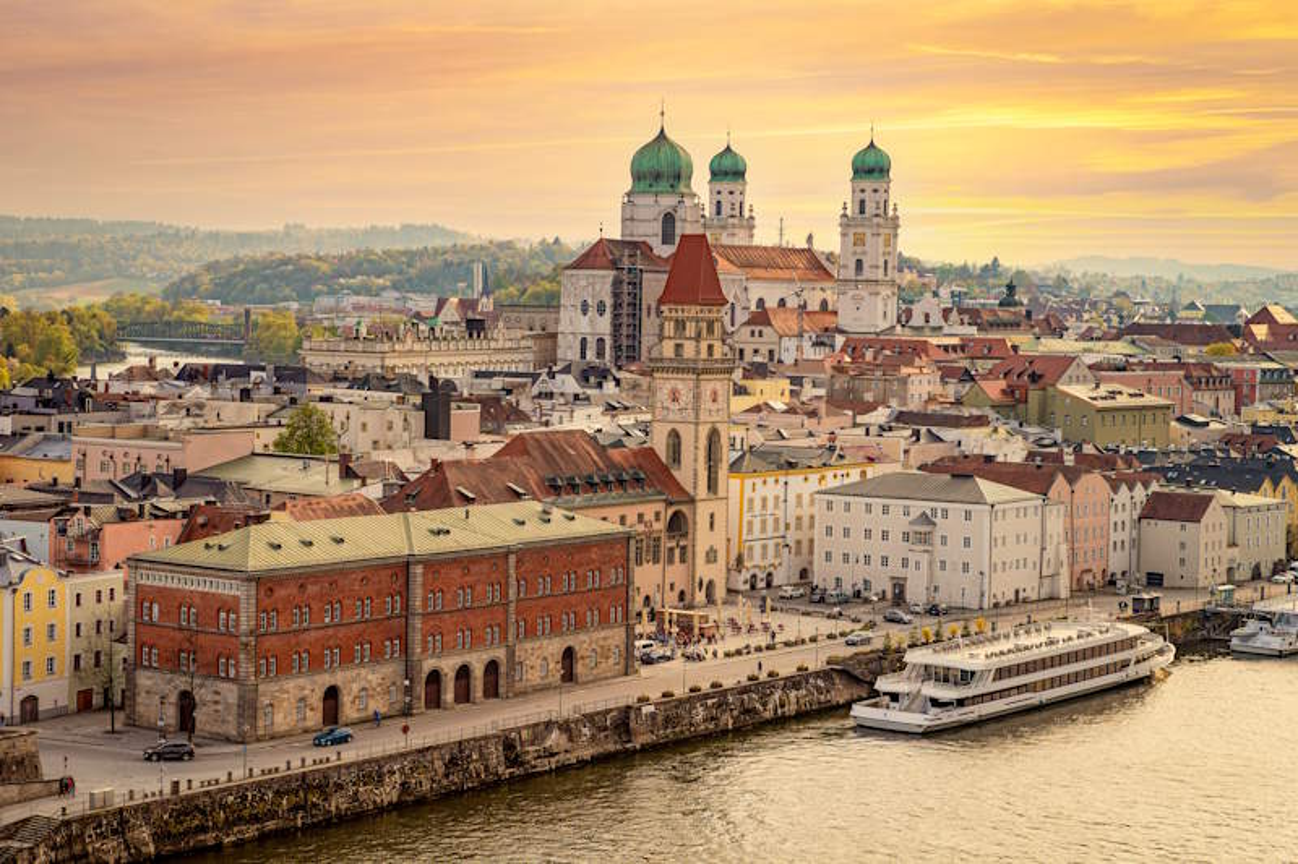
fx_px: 2523
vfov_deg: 19.4
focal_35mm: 70
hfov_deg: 28.8
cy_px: 432
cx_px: 649
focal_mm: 70
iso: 100
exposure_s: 1/160
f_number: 7.1
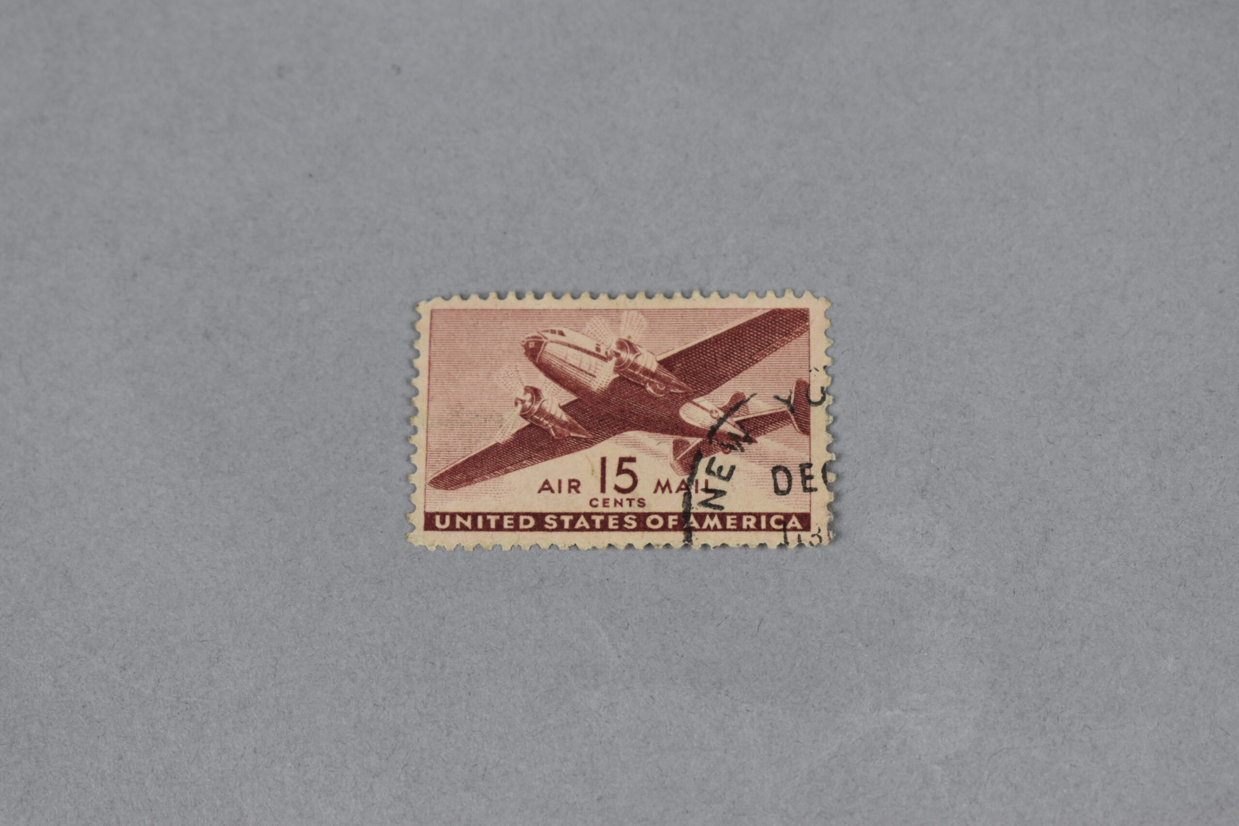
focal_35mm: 82
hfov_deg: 24.6
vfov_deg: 16.6
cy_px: 413
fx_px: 2839
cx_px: 620
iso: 400
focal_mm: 55
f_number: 6.3
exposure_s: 1/125
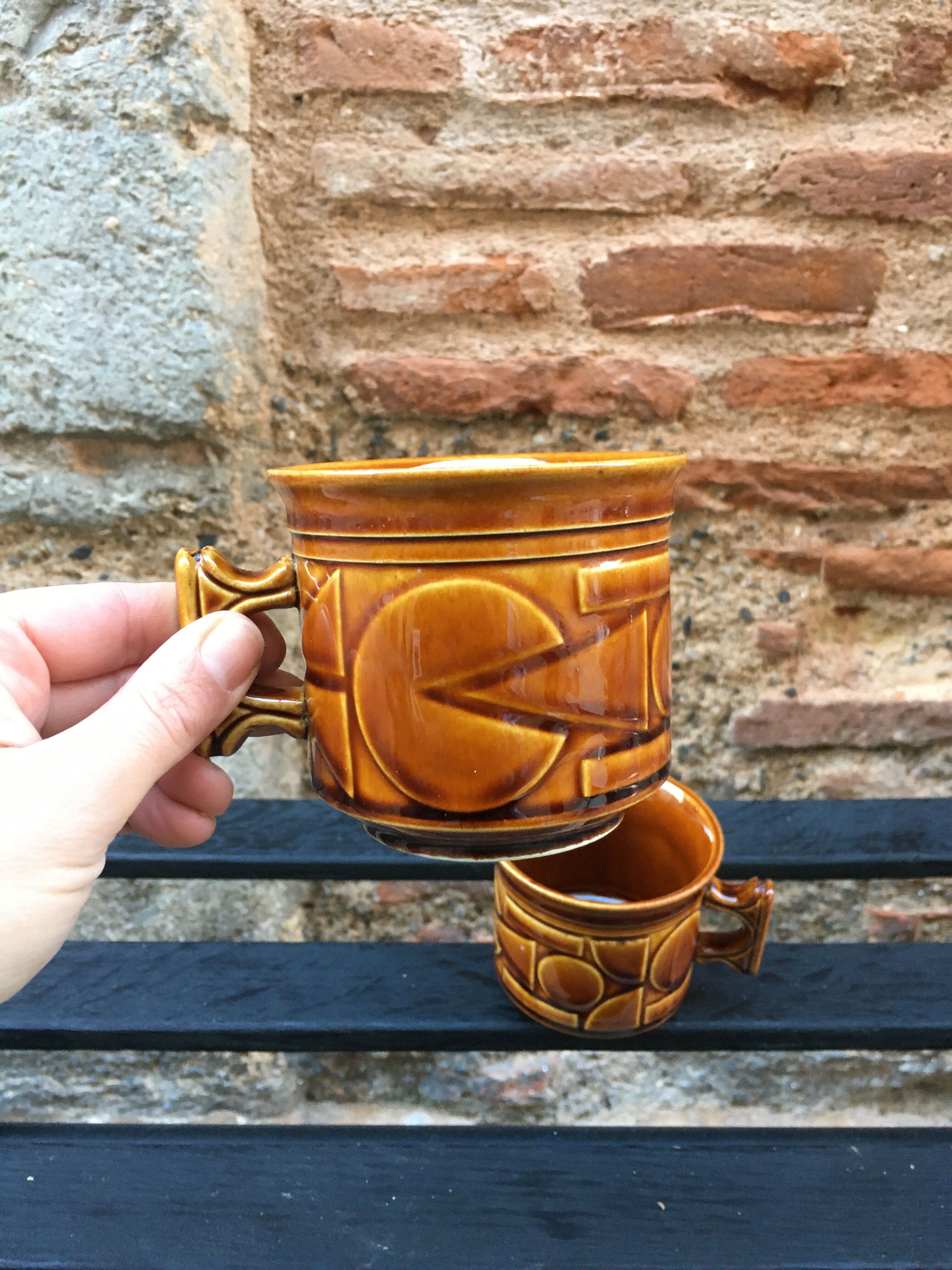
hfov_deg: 48.2
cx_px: 476
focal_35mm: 29
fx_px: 1063
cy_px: 635
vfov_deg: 61.7
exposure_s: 1/33
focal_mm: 4.15
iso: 160
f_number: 2.2
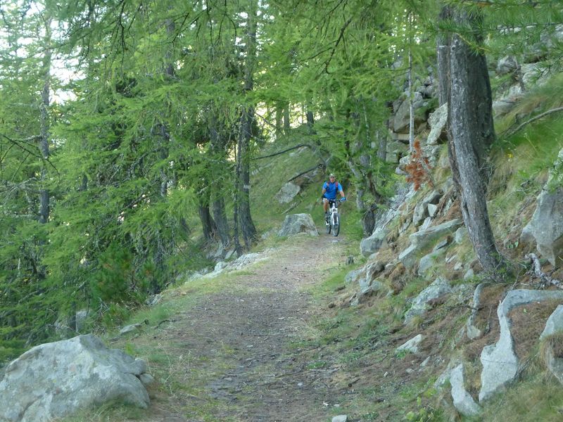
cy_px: 211
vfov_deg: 23.3
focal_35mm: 63
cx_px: 282
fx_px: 1025
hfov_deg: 30.7
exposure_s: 1/40
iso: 250
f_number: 4
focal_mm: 10.3
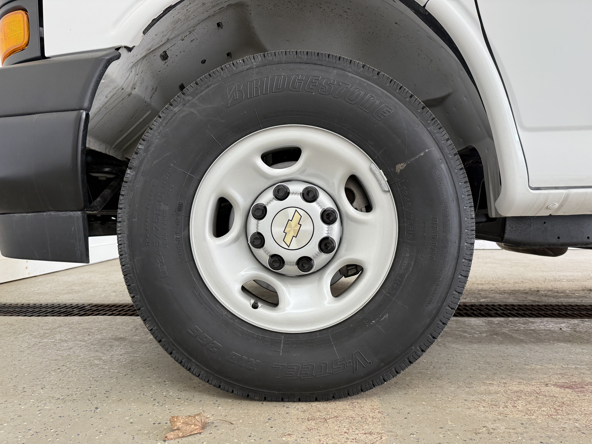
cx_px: 296
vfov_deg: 56.8
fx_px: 410
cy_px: 222
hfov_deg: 71.6
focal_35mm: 24
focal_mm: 6.76
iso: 160
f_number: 1.78
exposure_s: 1/120
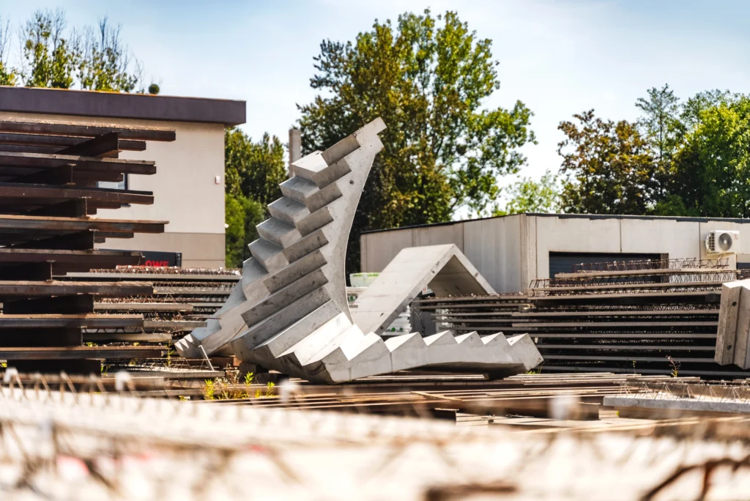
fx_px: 1563
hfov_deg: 27.0
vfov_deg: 18.2
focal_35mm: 75
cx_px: 375
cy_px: 250
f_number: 2.8
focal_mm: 75
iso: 100
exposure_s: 1/640
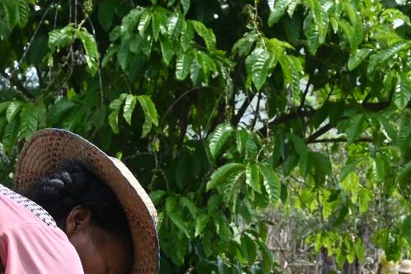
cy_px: 462
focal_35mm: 130
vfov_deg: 10.1
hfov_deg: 15.7
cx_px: 276
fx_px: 1485
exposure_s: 1/250
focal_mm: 21
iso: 100
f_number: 5.6
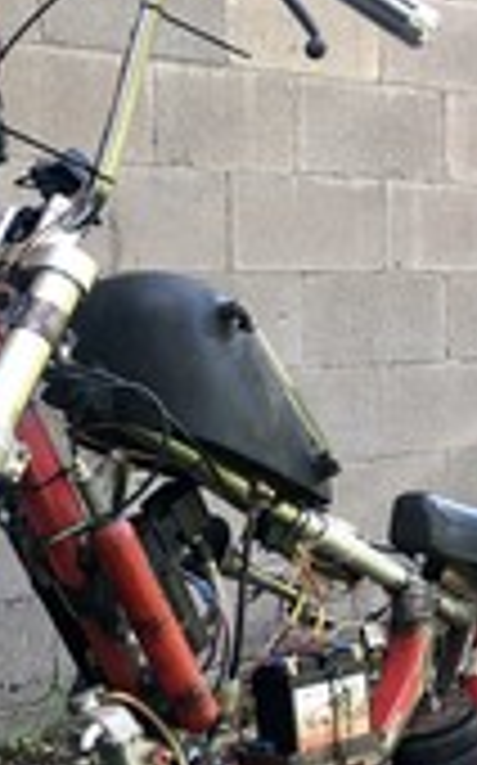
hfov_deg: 18.0
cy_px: 608
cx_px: -22
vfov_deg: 28.8
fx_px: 1458
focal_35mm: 70
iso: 20
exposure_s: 1/121
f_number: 1.8
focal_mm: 4
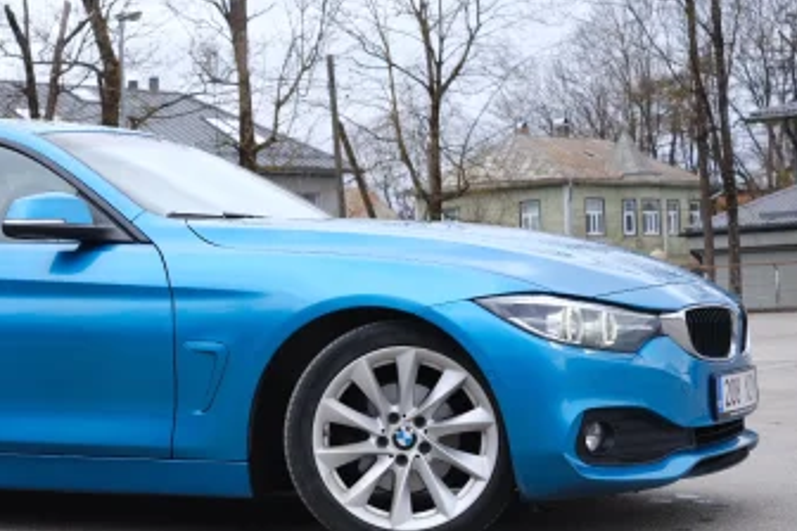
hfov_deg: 25.3
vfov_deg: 17.5
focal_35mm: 78
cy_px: 279
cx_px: 111
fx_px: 1727
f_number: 3.6
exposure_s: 1/500
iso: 320
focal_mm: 27
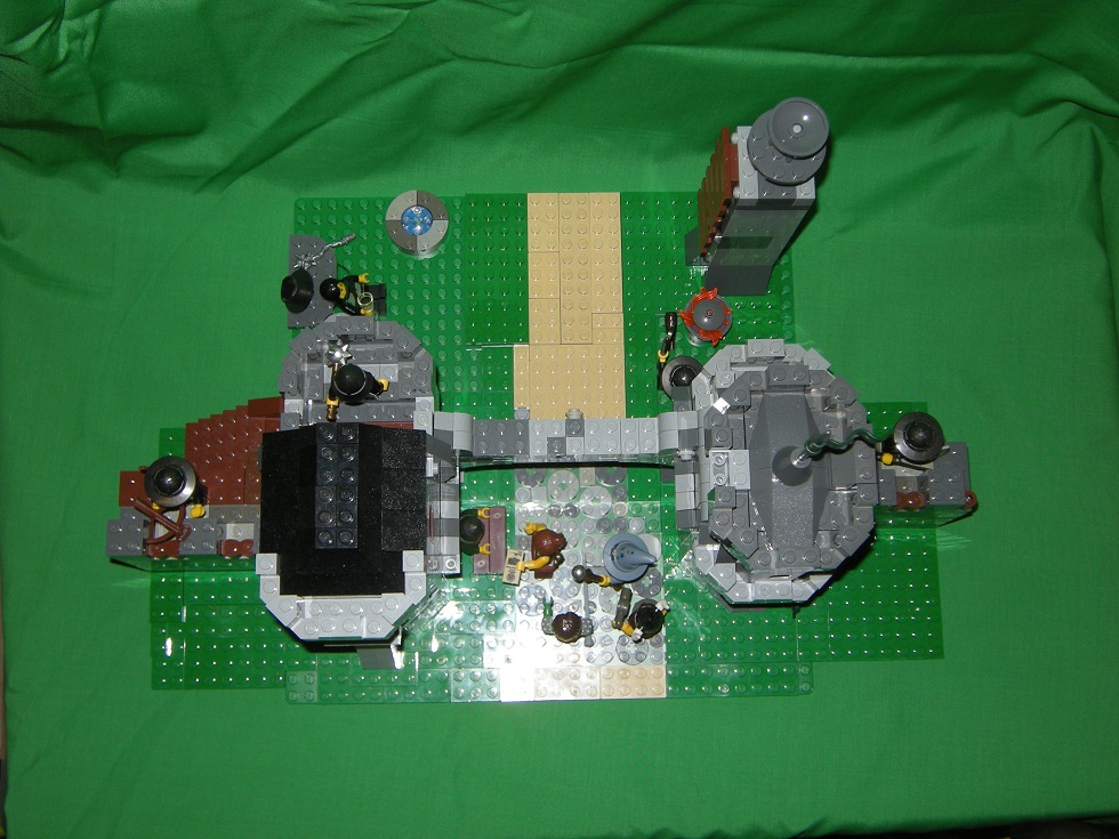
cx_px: 560
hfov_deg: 42.1
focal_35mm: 45
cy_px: 420
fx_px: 1455
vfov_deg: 32.2
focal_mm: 7.5
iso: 64
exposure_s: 1/60
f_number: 3.5
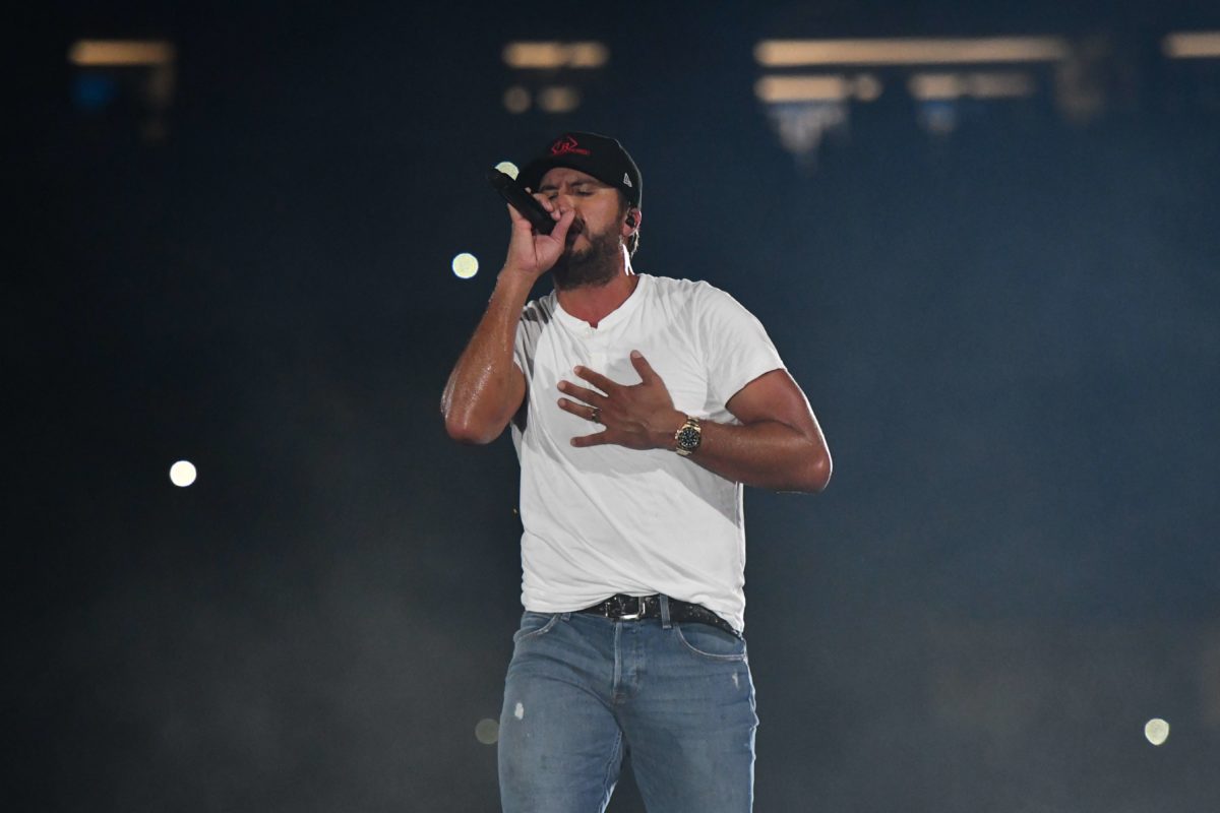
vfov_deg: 5.4
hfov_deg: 8.1
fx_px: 8641
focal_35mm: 255
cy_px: 406
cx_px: 610
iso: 3200
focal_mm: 170
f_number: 4
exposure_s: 1/2500
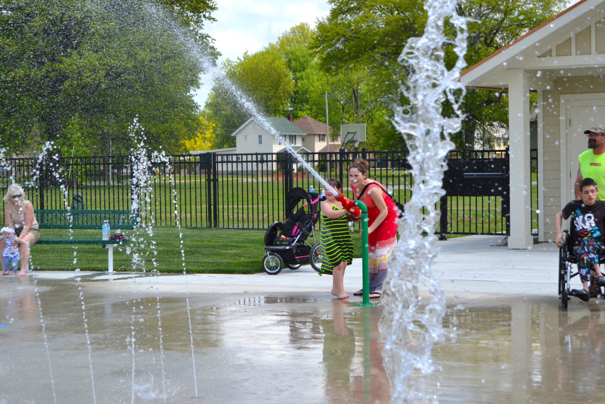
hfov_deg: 24.6
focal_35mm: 82
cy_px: 202
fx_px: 1386
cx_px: 302
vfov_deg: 16.6
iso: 400
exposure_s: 1/1250
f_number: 5.6
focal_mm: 55
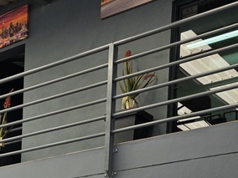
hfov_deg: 22.1
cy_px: 309
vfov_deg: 15.5
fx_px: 571
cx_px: -31
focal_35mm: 83
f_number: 1.7
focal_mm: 6.25
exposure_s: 1/180
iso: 40
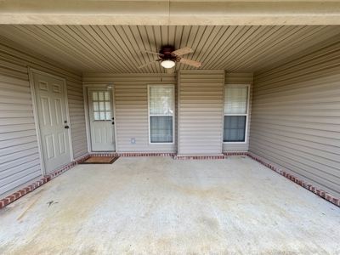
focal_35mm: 14
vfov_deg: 85.7
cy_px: 128
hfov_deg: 102.1
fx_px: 138
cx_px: 170
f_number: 2.2
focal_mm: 2.22
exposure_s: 1/190
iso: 40
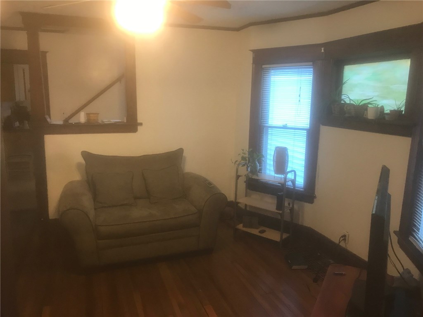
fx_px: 342
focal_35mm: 28
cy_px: 158
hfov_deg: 63.4
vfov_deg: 49.7
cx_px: 212
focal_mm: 3.99
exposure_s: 1/17
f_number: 1.8
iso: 40
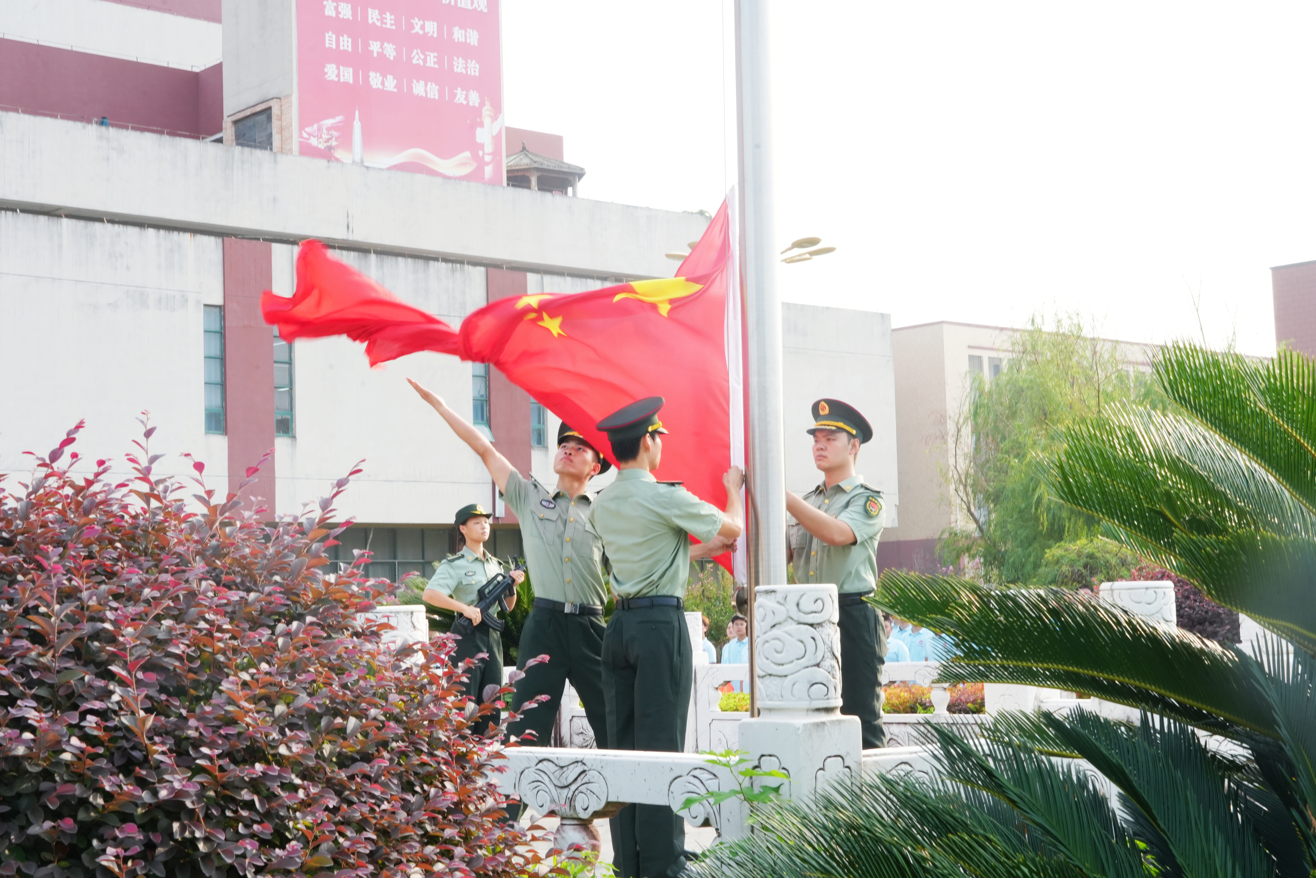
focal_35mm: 50
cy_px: 439
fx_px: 1828
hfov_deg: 39.6
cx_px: 658
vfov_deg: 27.0
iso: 1000
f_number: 22
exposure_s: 1/100
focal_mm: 50
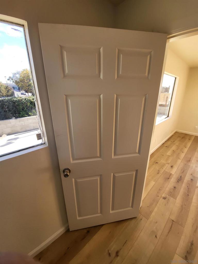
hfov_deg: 89.9
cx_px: 99
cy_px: 132
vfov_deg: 106.2
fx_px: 99
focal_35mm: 13
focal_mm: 1.74
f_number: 2.2
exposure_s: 1/60
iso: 80
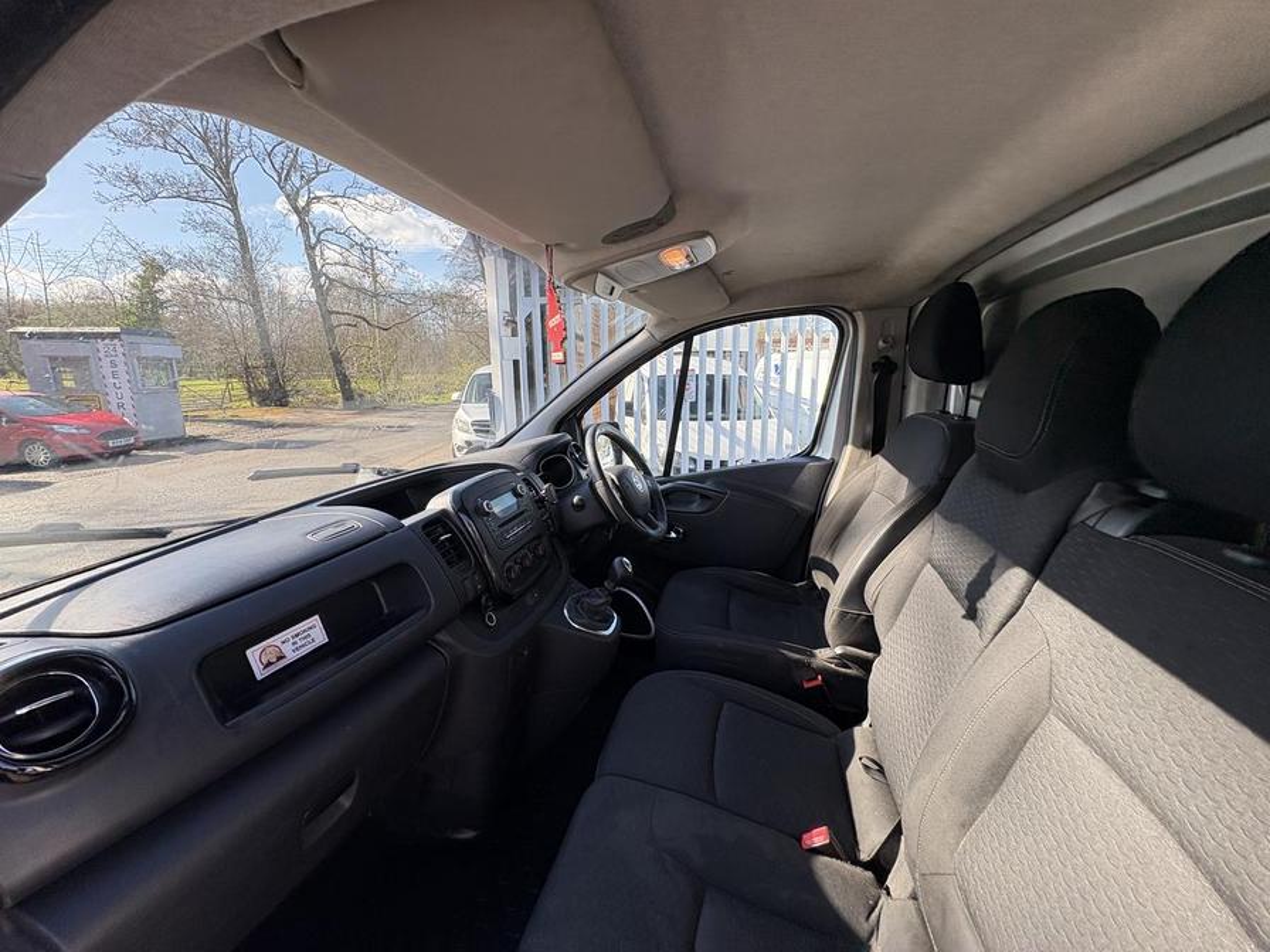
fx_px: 514
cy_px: 476
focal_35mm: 14
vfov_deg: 85.7
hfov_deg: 102.1
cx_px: 635
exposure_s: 1/278
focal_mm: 2.22
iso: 50
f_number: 2.2
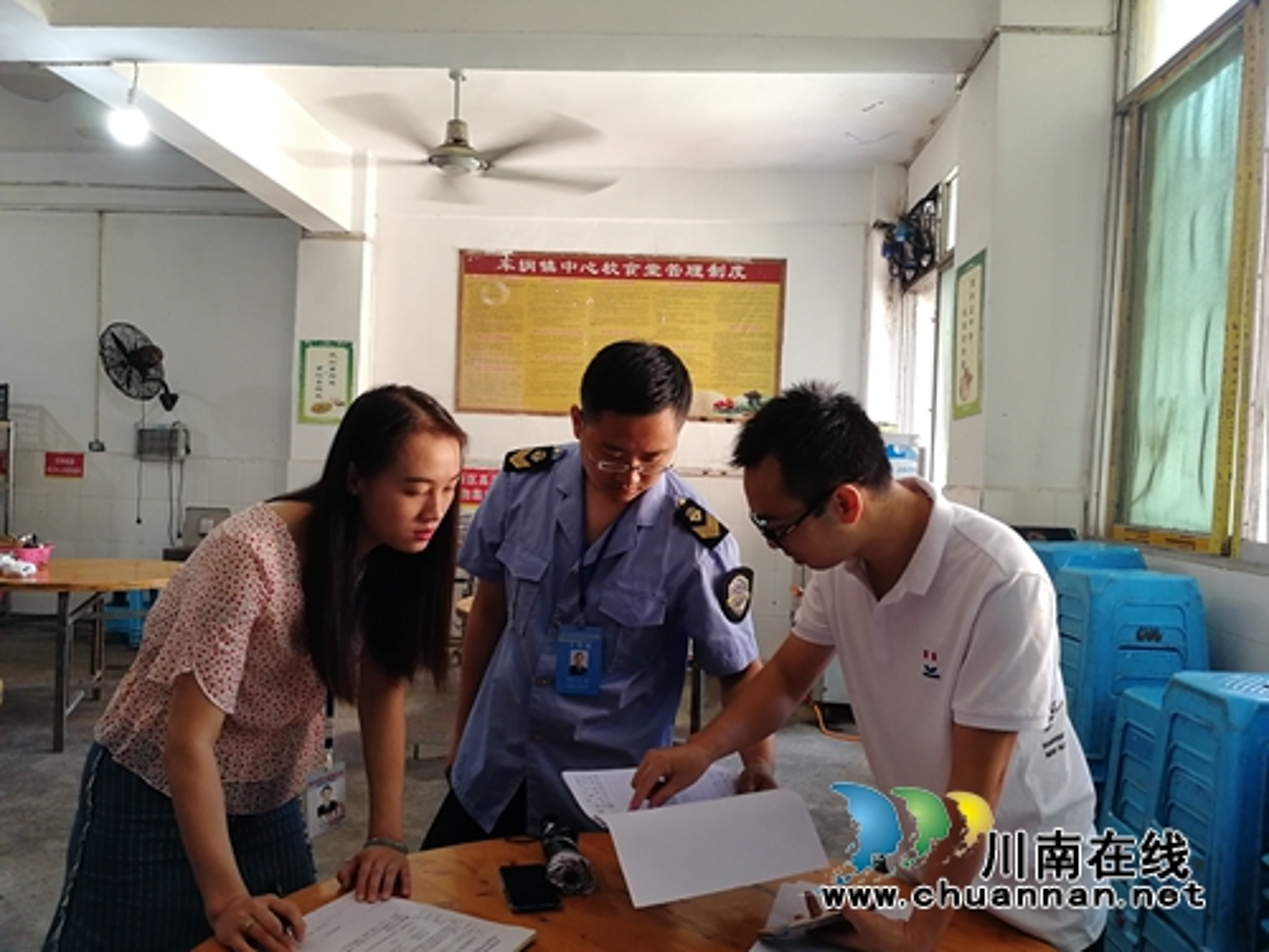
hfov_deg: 65.3
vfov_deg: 51.4
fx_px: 990
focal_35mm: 27
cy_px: 476
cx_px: 634
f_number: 2.2
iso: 200
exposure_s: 1/50
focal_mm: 3.95
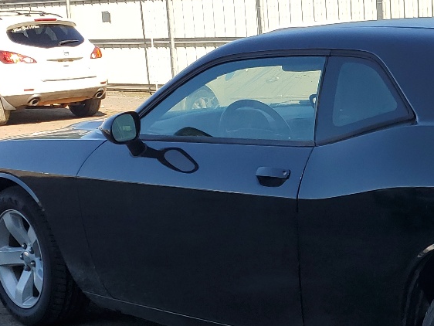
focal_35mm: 74
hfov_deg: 24.7
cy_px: 238
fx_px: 928
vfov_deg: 19.8
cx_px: 462
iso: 50
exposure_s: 1/1429
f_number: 1.5
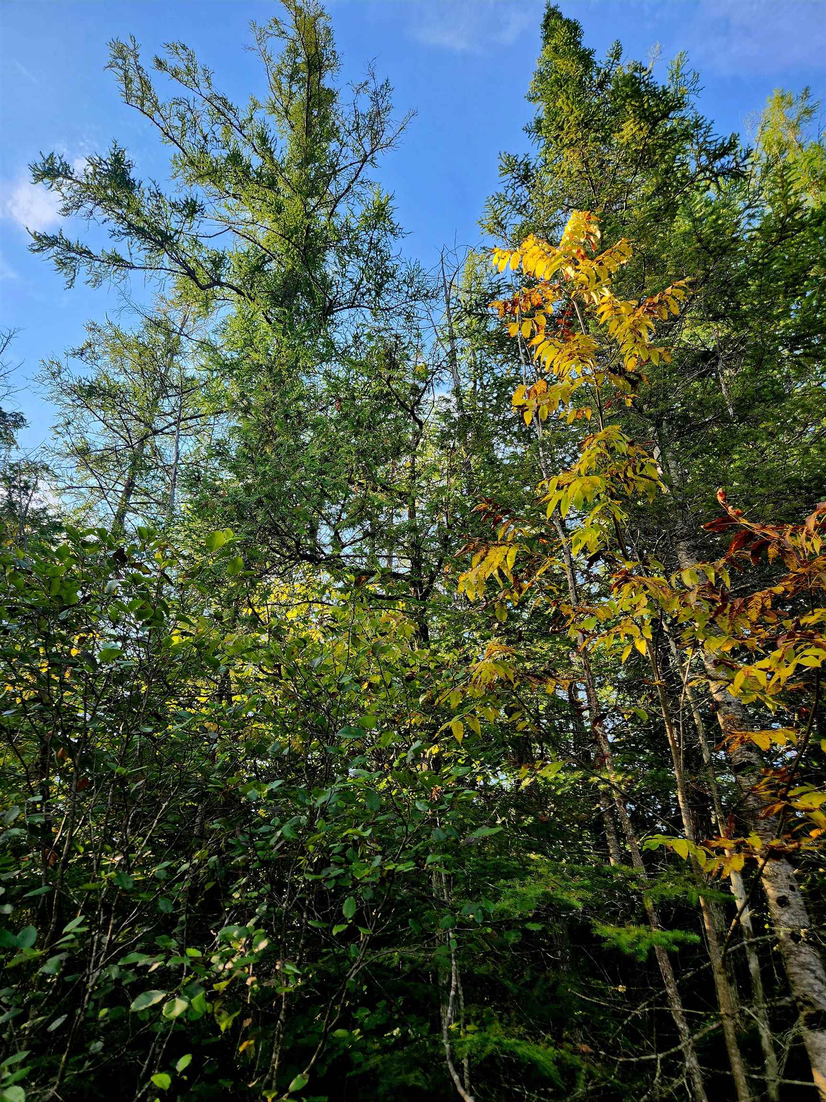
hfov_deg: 58.9
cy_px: 551
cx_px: 413
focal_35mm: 23
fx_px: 732
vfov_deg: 73.9
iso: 20
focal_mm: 5.4
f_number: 1.8
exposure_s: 1/385
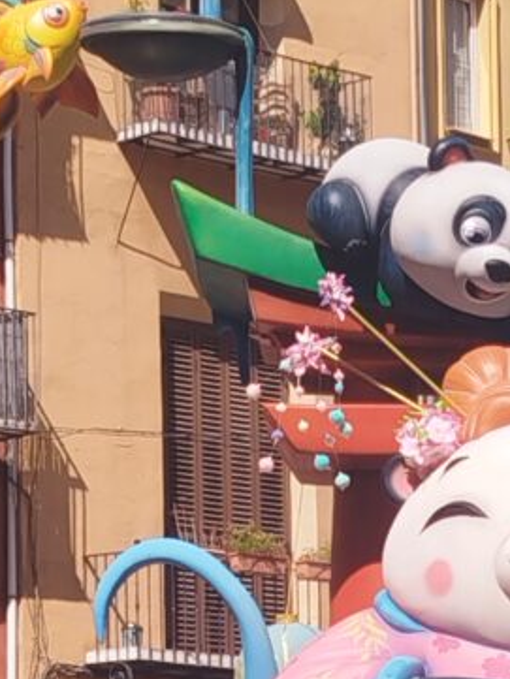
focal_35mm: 190
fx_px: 3730
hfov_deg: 7.8
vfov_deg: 10.4
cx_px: 512
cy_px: 594
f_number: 1.7
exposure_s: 1/1408
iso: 50
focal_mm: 5.31
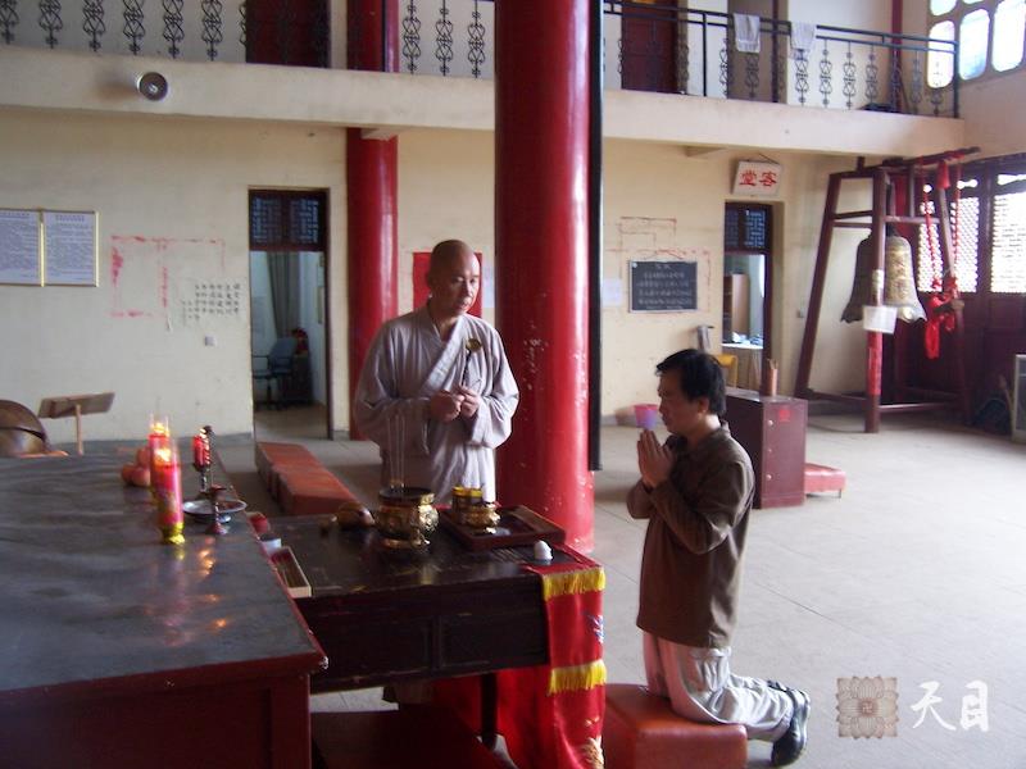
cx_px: 513
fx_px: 978
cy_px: 384
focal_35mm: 33
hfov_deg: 55.4
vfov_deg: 42.9
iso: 140
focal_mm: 5.5
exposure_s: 1/8
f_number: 3.4
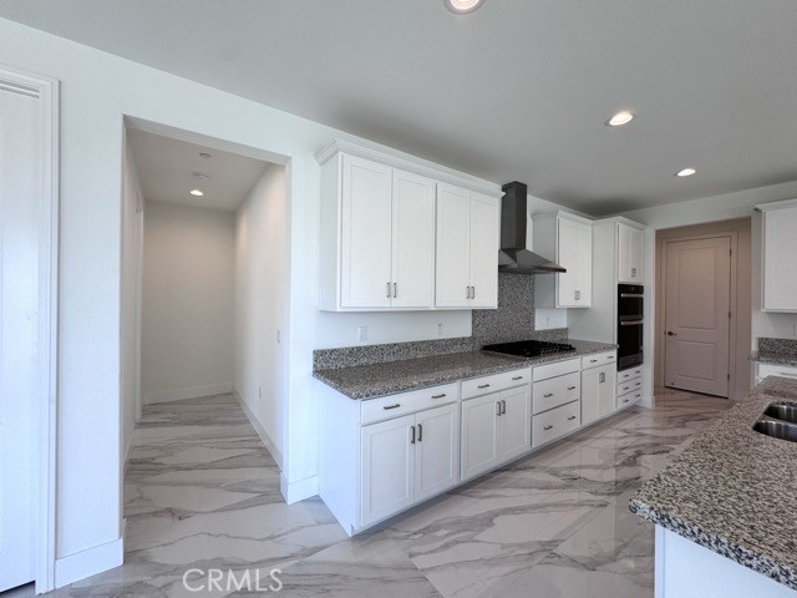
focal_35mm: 14
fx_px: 322
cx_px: 398
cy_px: 299
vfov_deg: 85.7
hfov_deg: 102.1
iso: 50
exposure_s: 1/120
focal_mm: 2.22
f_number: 2.2
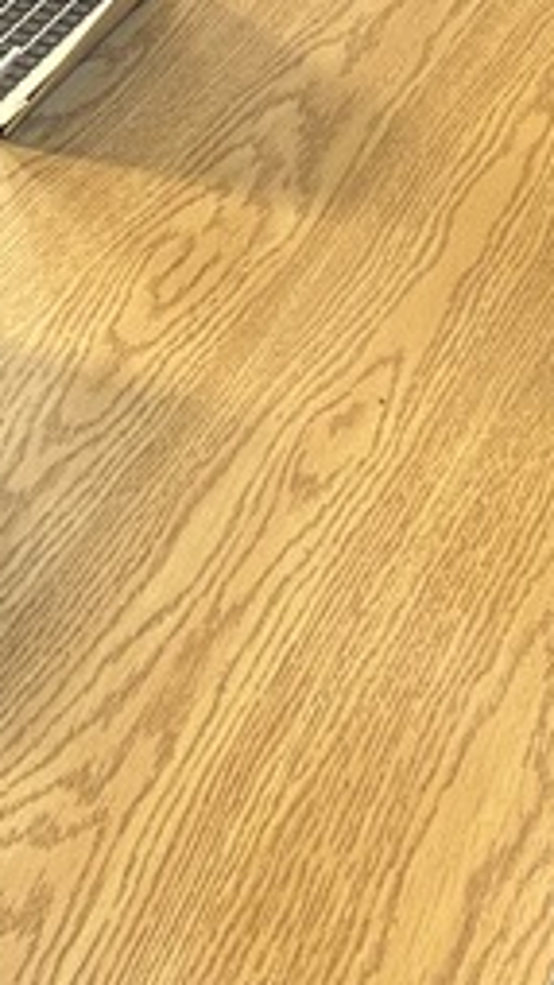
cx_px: -205
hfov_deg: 10.4
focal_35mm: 114
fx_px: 2975
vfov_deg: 18.2
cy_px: -70
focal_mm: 5.7
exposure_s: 1/120
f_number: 1.5
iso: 100
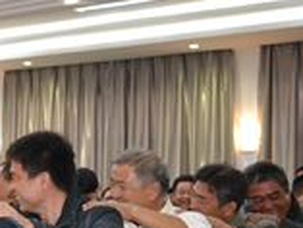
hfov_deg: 17.5
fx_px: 885
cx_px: -151
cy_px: 177
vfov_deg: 14.6
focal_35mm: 101
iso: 2000
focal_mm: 22
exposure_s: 1/60
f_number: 3.8
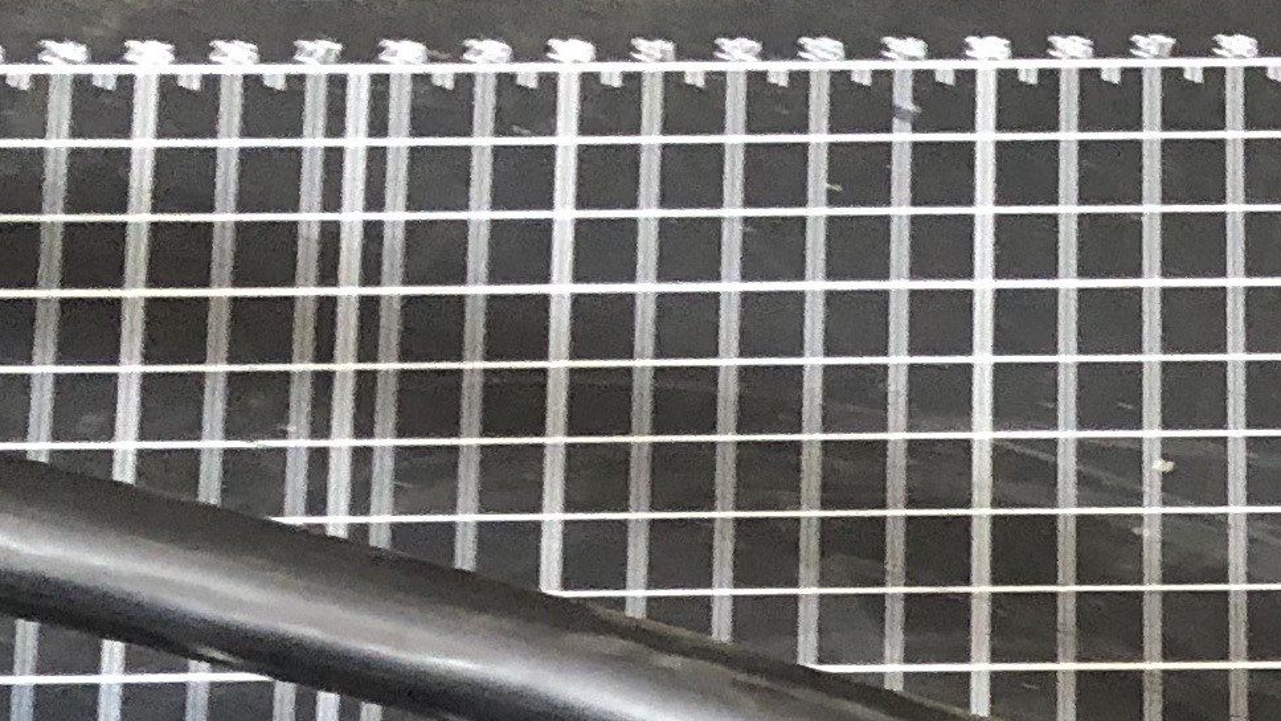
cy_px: 1676
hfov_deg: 15.6
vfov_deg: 8.7
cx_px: 1915
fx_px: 4315
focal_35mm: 127
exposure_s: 1/6
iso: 100
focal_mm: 3.99
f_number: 1.8
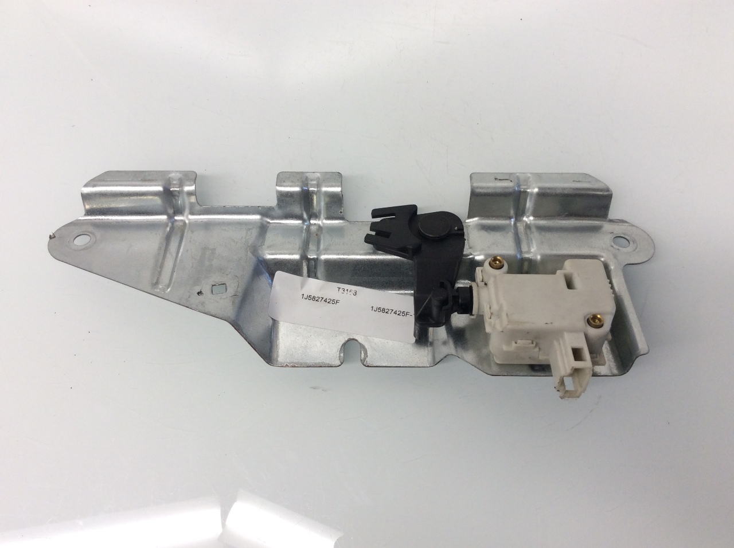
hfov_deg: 56.9
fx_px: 678
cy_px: 274
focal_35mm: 32
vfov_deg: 44.1
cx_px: 367
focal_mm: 3.3
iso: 40
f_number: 2.4
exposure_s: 1/60
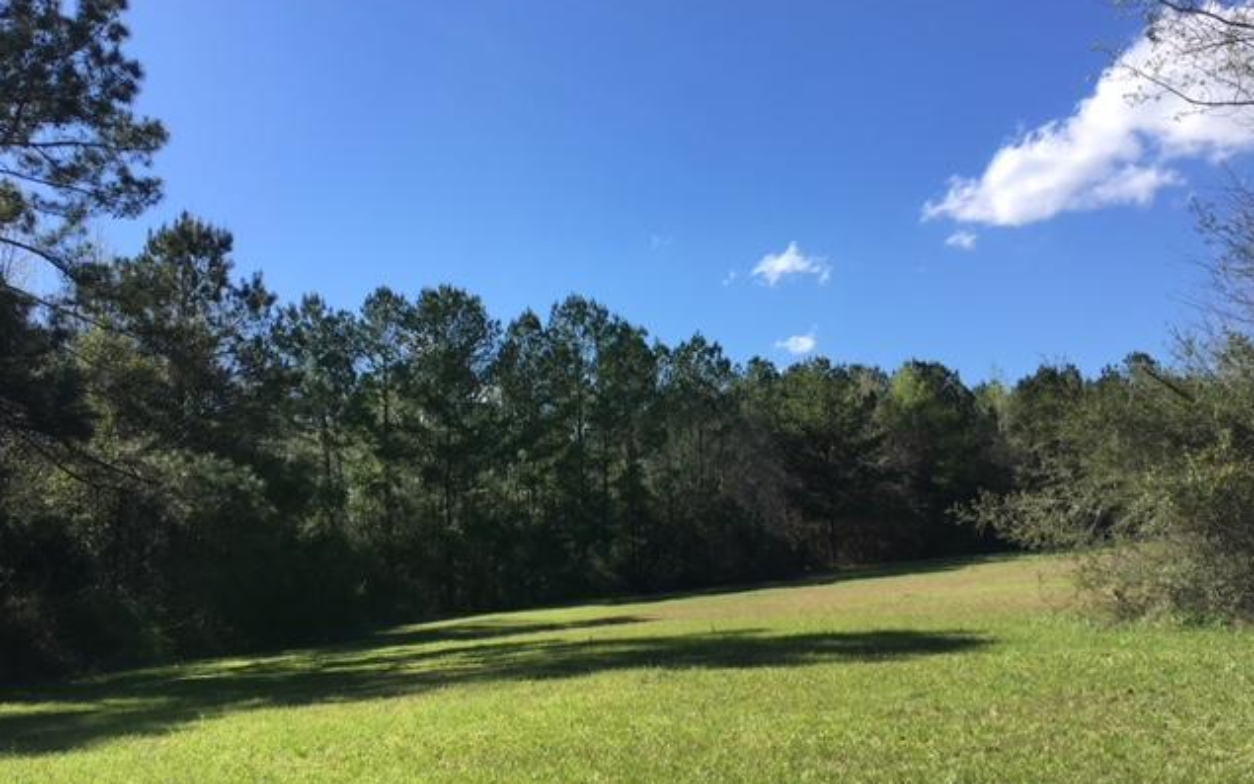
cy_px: 431
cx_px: 628
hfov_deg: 61.2
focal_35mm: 31
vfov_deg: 40.6
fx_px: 1060
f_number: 2.2
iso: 25
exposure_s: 1/1083
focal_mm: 4.15
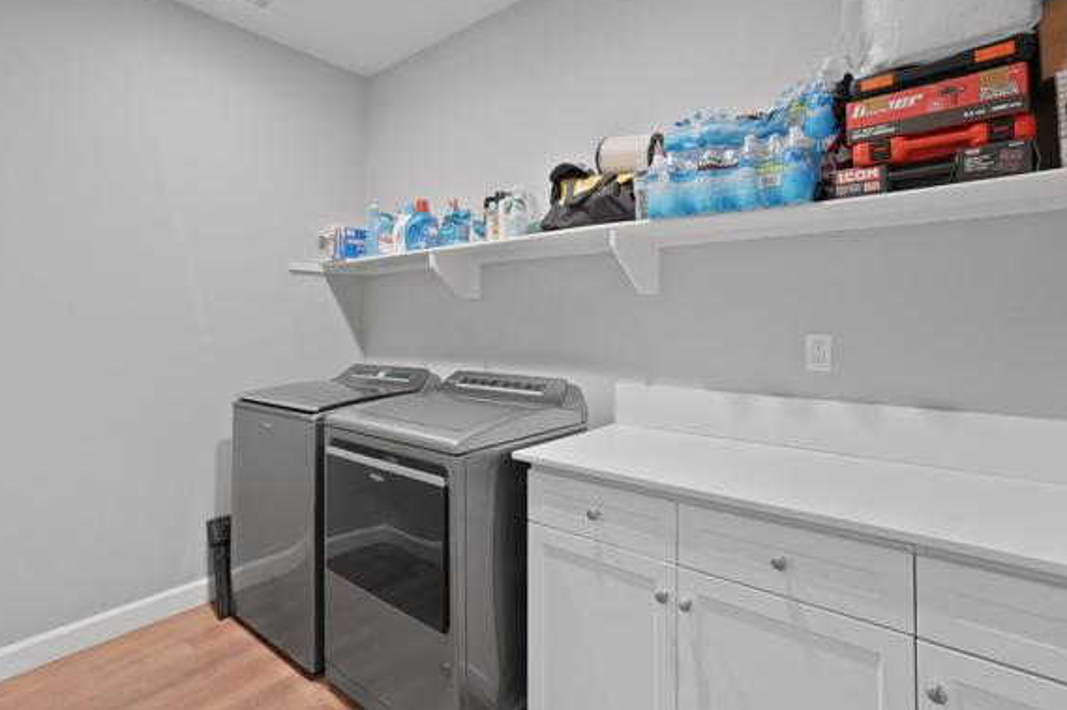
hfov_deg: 89.9
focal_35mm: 18
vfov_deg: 67.1
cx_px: 499
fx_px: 533
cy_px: 312
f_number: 4.5
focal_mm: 16
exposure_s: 1/15
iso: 2000
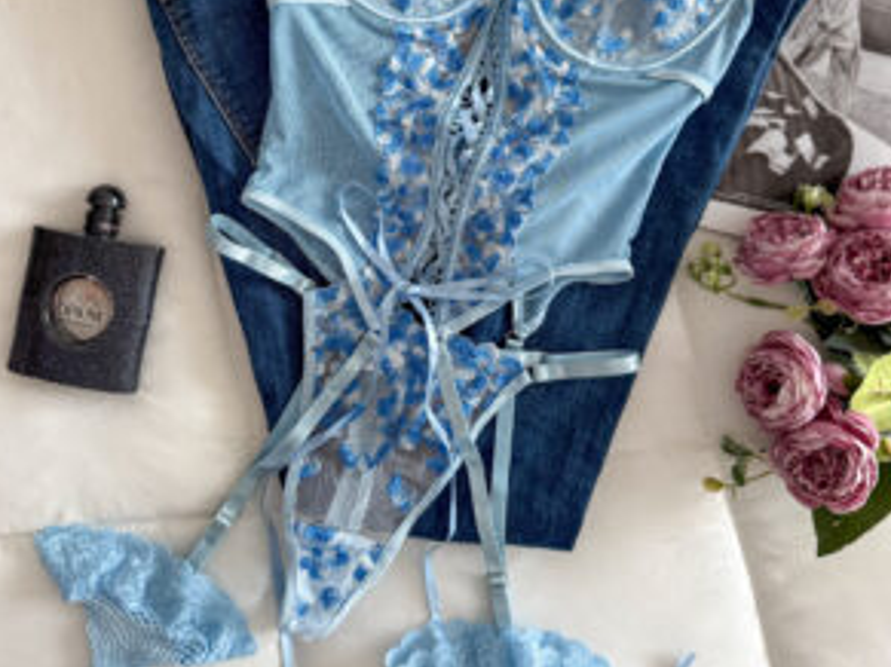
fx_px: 849
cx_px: 444
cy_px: 208
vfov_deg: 42.2
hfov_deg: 55.4
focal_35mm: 33
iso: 200
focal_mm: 6.76
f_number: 1.8
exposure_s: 1/120
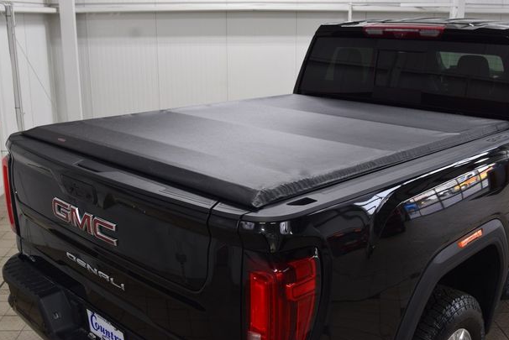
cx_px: 253
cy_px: 166
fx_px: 538
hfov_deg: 50.7
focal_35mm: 38
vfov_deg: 35.1
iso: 400
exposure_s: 1/20
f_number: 6.3
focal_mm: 24
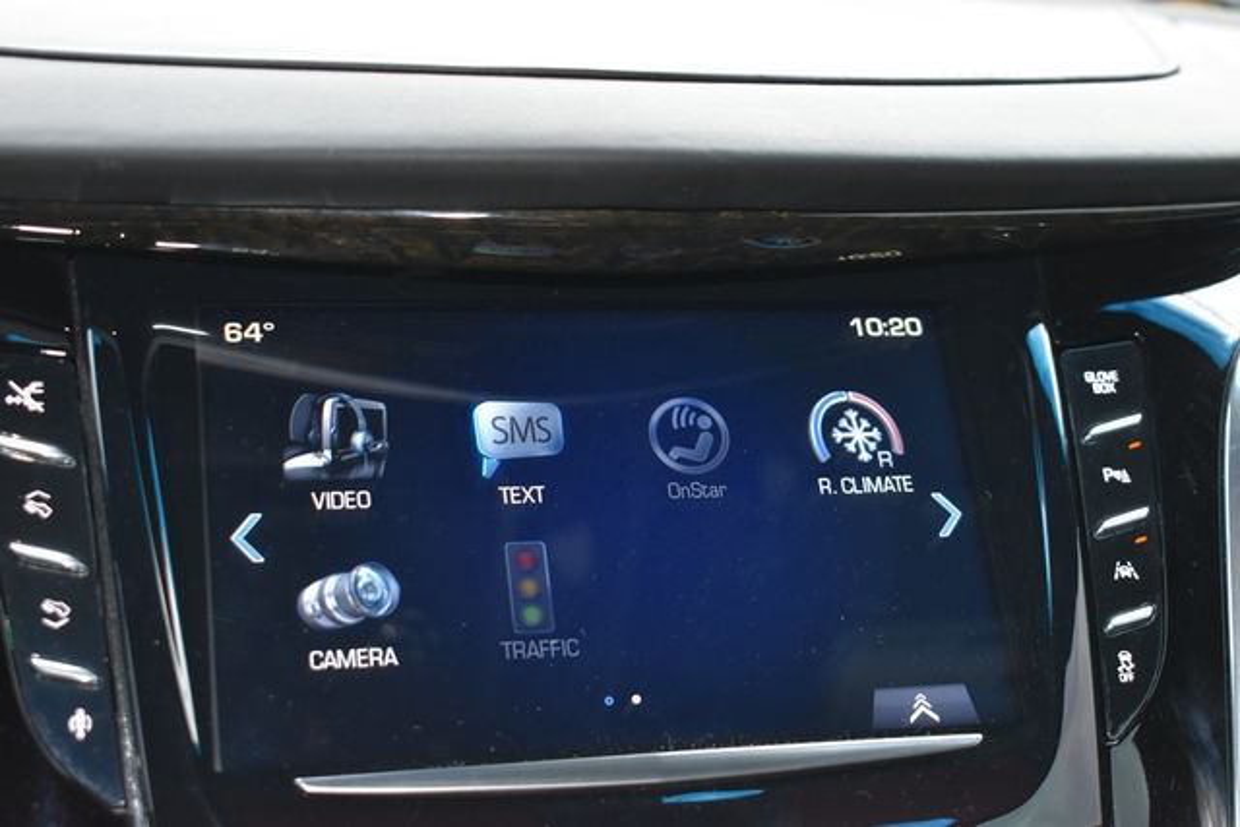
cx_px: 620
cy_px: 414
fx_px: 1964
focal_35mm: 57
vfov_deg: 23.8
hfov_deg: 35.0
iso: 800
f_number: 4.8
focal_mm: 38
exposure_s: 1/160
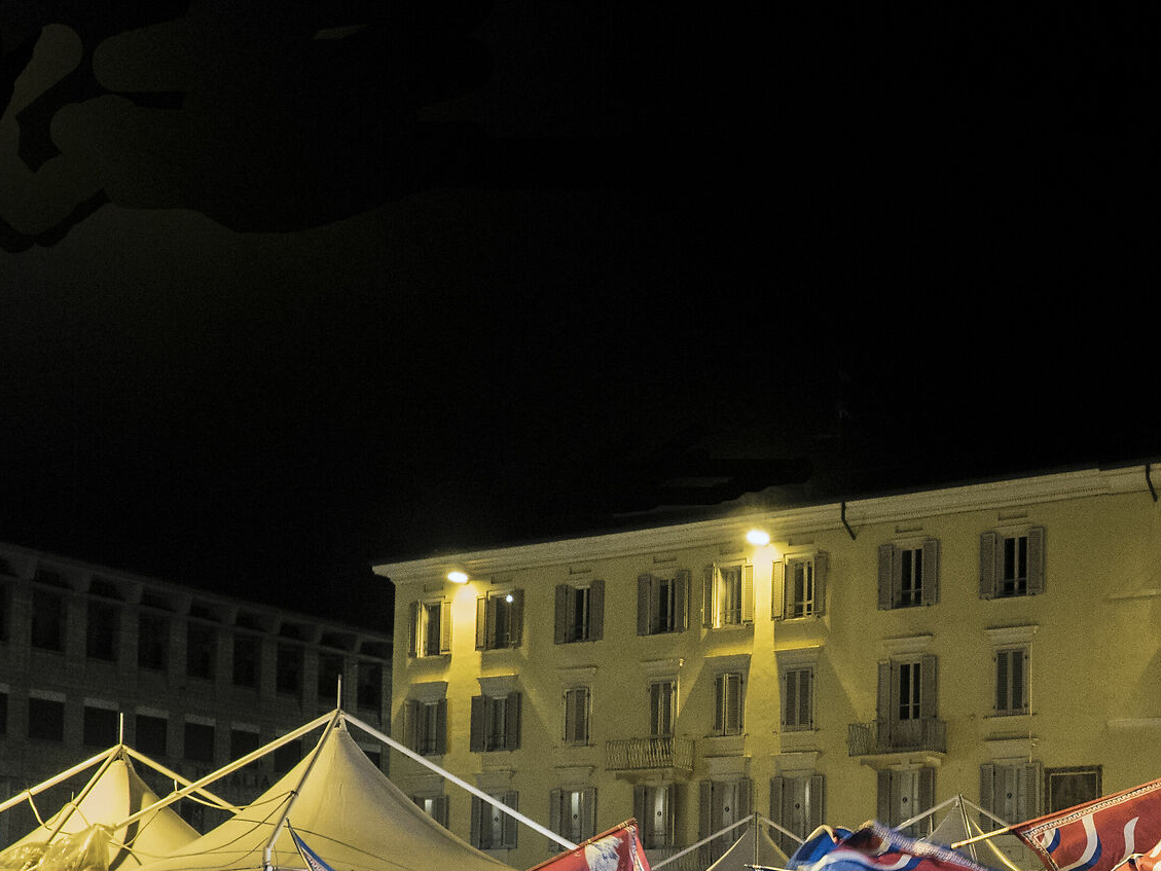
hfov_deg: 35.1
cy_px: 901
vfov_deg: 26.8
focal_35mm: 51
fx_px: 1711
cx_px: 1066
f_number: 2.8
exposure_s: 1/80
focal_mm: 12
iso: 1600
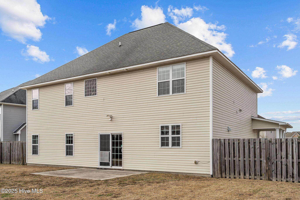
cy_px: 100
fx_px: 250
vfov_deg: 43.6
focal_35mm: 30
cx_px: 150
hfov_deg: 61.9
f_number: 7.1
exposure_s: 1/200
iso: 64
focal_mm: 30
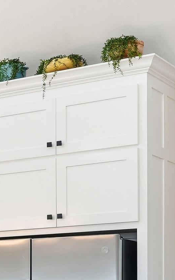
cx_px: -248
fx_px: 862
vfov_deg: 17.8
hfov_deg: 10.1
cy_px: 307
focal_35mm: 113
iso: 250
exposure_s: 1/50
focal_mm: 31
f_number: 9
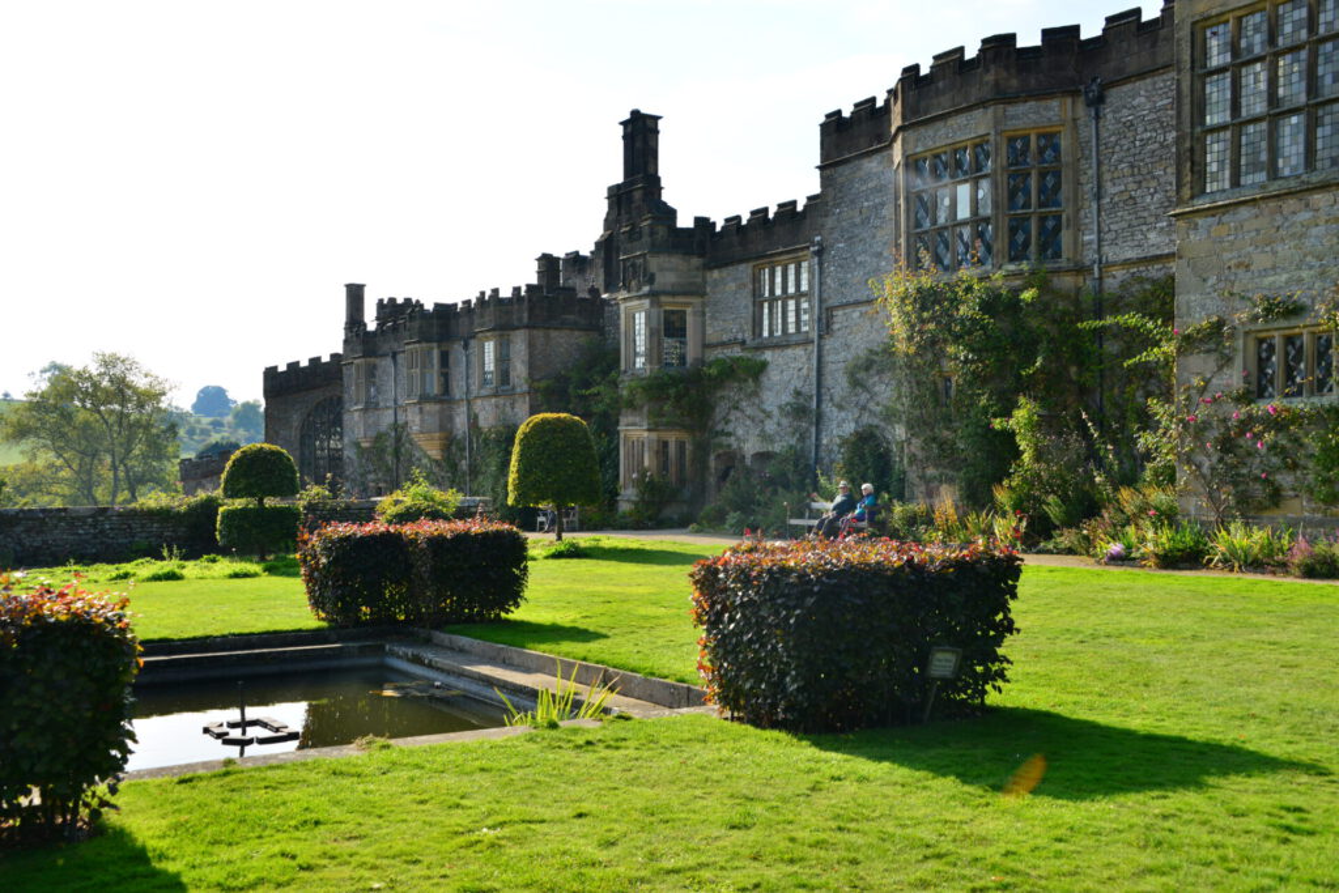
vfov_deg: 36.9
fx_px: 1339
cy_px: 446
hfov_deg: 53.1
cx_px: 670
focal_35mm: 36
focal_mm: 36
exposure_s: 1/640
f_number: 11
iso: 640
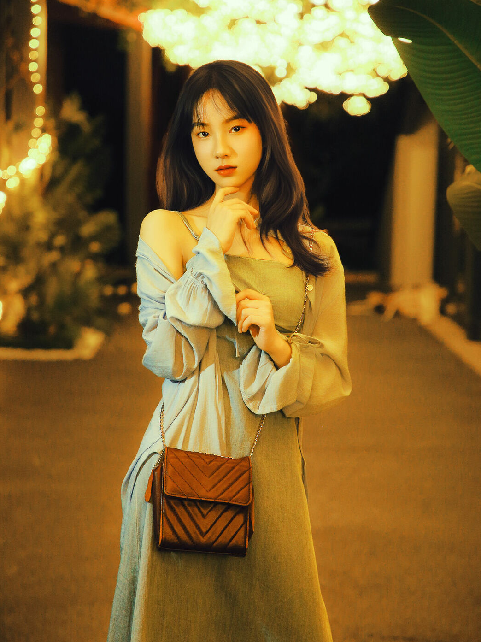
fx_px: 2076
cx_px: 241
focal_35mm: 112
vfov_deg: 17.6
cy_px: 310
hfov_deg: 13.2
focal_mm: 105
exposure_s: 1/80
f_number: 4
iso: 3200
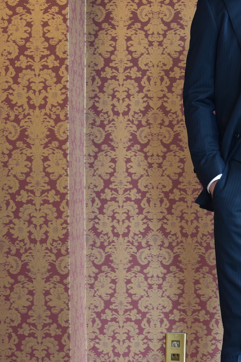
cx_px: 230
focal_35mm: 72
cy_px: 194
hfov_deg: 18.5
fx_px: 723
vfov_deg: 28.1
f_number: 5.6
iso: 1000
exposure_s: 1/40
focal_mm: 24
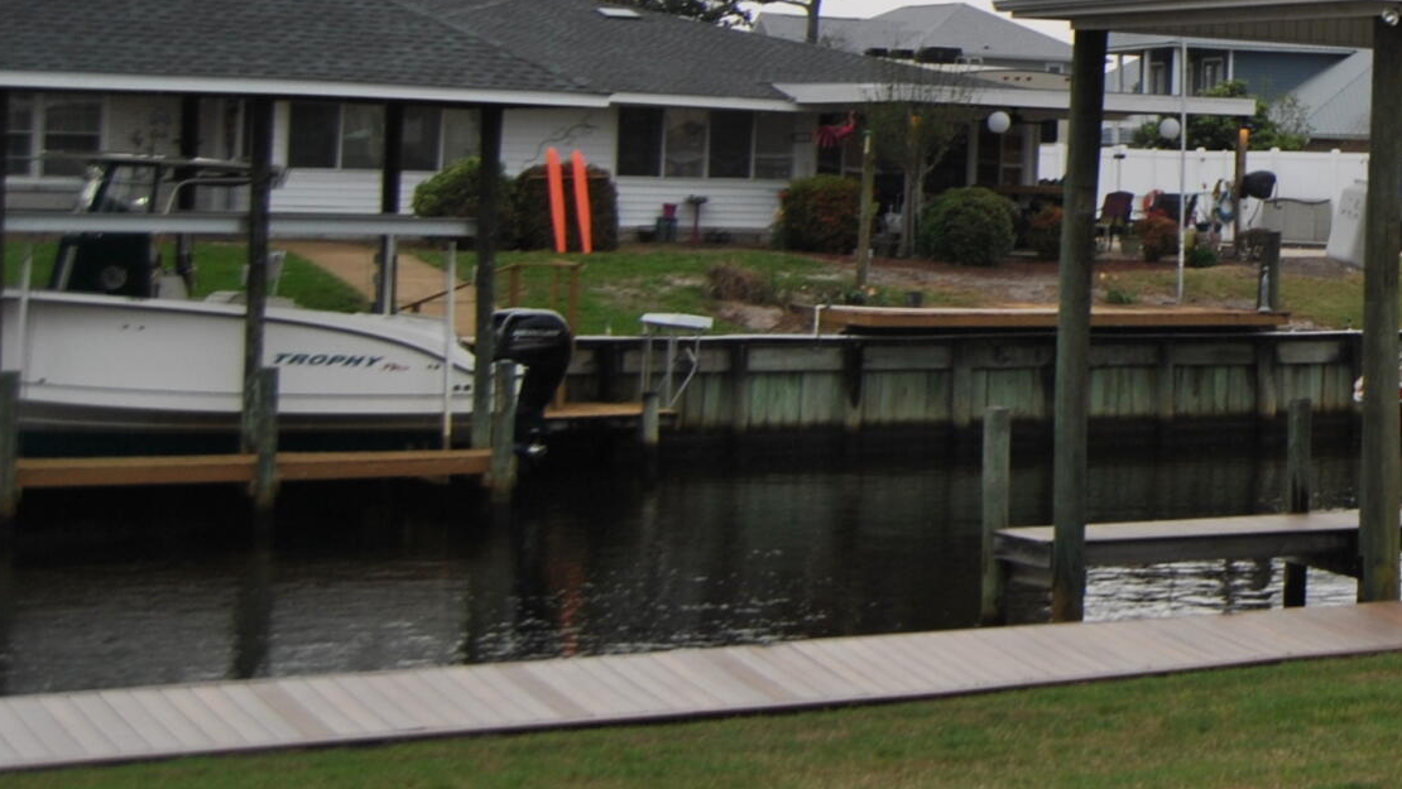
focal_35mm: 85
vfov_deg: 14.0
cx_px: 1818
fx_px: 3161
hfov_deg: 22.4
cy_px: 8
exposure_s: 1/200
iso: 100
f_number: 5.6
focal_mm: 20
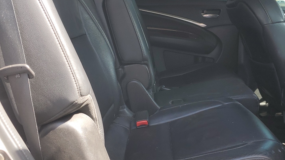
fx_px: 302
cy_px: 74
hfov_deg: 50.3
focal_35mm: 40
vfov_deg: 29.7
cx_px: 166
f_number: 1.5
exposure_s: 1/233
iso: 50
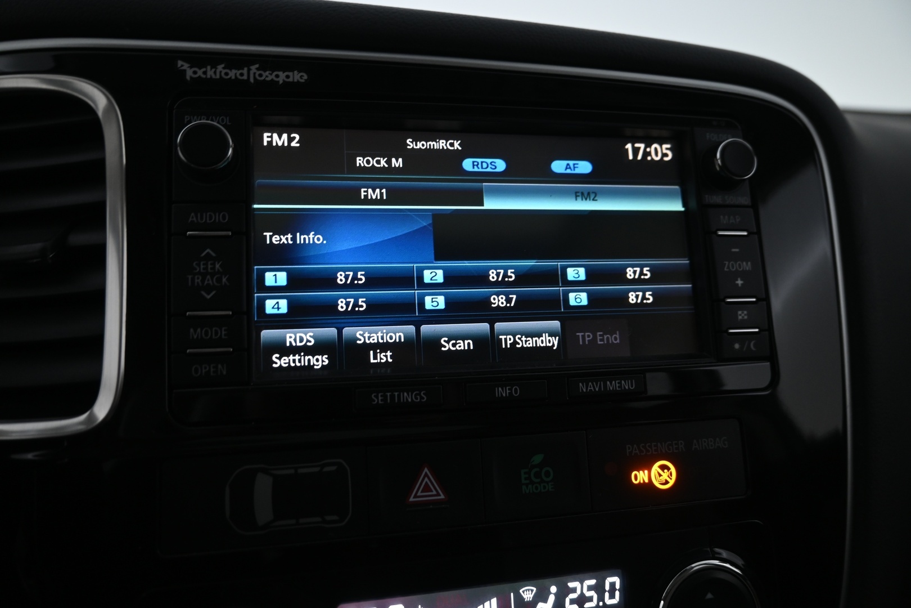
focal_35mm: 26
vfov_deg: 49.1
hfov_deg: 68.9
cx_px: 456
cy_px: 304
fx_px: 664
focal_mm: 17.5
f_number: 3.5
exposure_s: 1/30
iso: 560
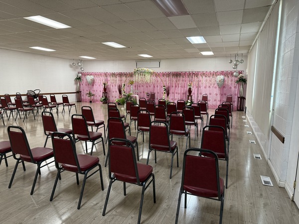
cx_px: 150
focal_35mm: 24
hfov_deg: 71.6
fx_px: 207
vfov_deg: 56.8
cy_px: 112
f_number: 1.78
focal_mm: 6.76
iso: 200
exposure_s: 1/60
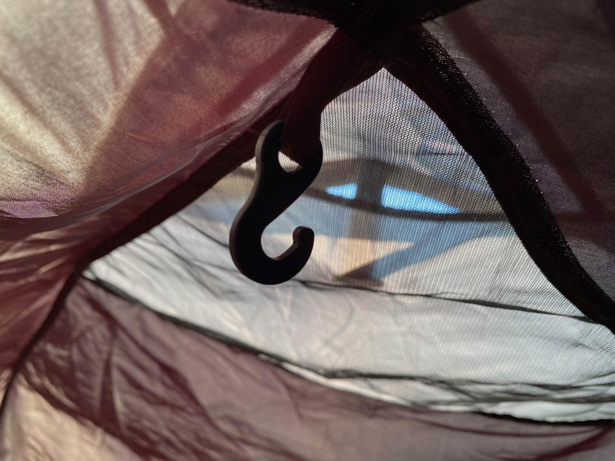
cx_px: 308
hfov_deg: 67.3
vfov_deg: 53.1
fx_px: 462
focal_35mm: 26
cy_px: 230
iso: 80
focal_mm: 4.25
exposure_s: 1/121
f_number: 1.8
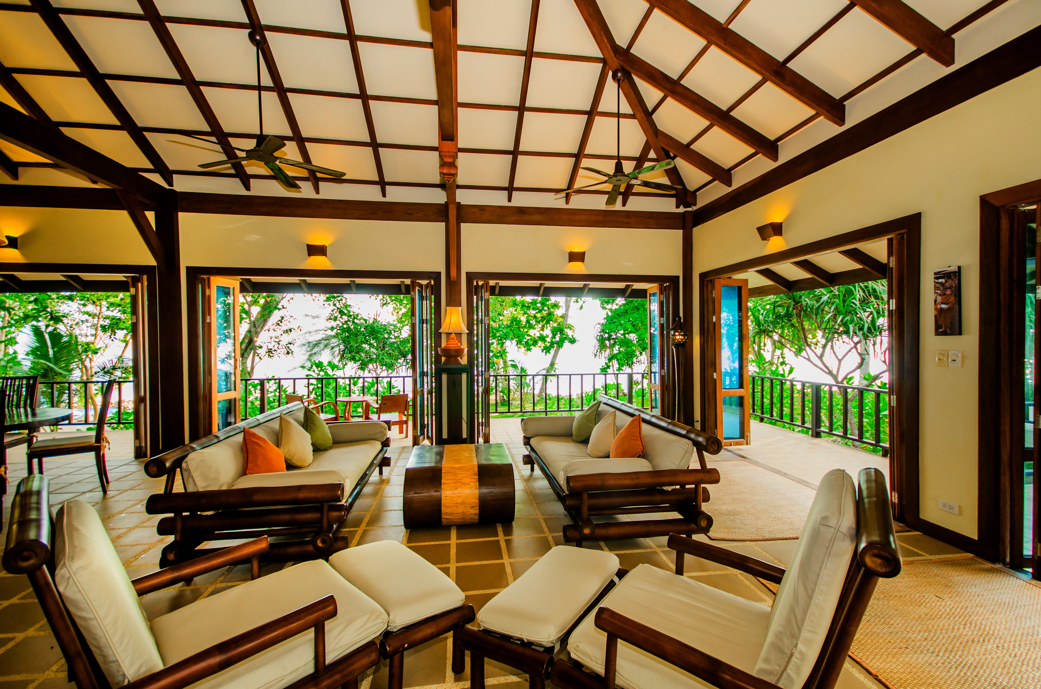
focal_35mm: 15
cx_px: 520
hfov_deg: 100.5
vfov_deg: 77.1
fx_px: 433
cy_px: 344
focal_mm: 10
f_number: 4
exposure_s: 1/40
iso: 200
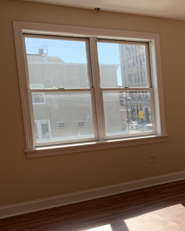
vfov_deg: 37.1
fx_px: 342
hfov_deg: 26.9
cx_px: 221
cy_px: 144
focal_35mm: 50
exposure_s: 1/616
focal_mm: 4.25
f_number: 1.8
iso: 25
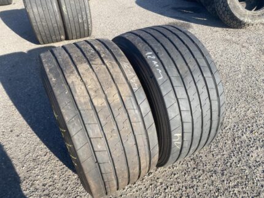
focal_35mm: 26
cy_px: 99
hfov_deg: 67.3
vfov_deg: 53.1
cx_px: 132
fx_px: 198
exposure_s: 1/772
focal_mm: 4.25
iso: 32
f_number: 1.8
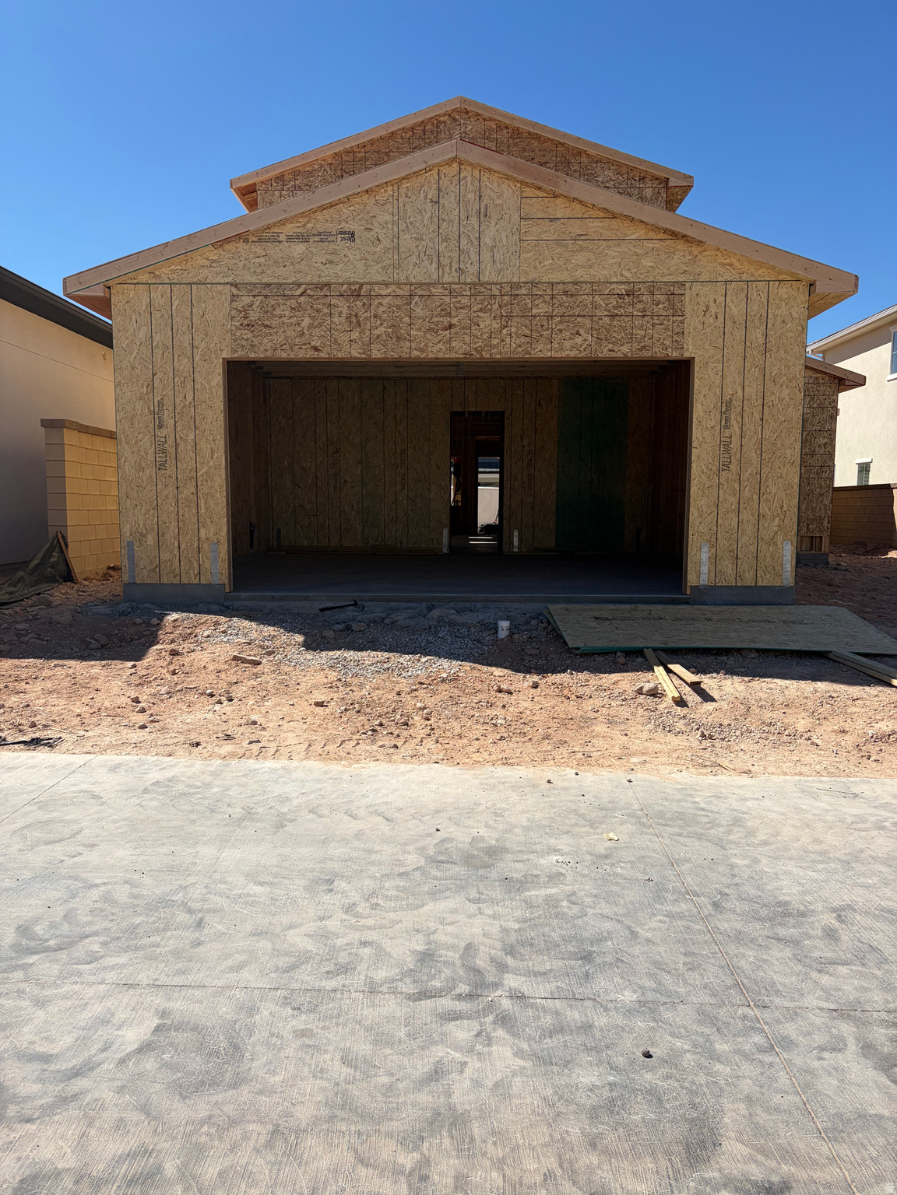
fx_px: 898
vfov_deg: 67.3
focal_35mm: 26
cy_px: 598
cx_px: 448
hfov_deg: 53.1
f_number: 1.6
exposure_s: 1/7813
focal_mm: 5.96
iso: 64
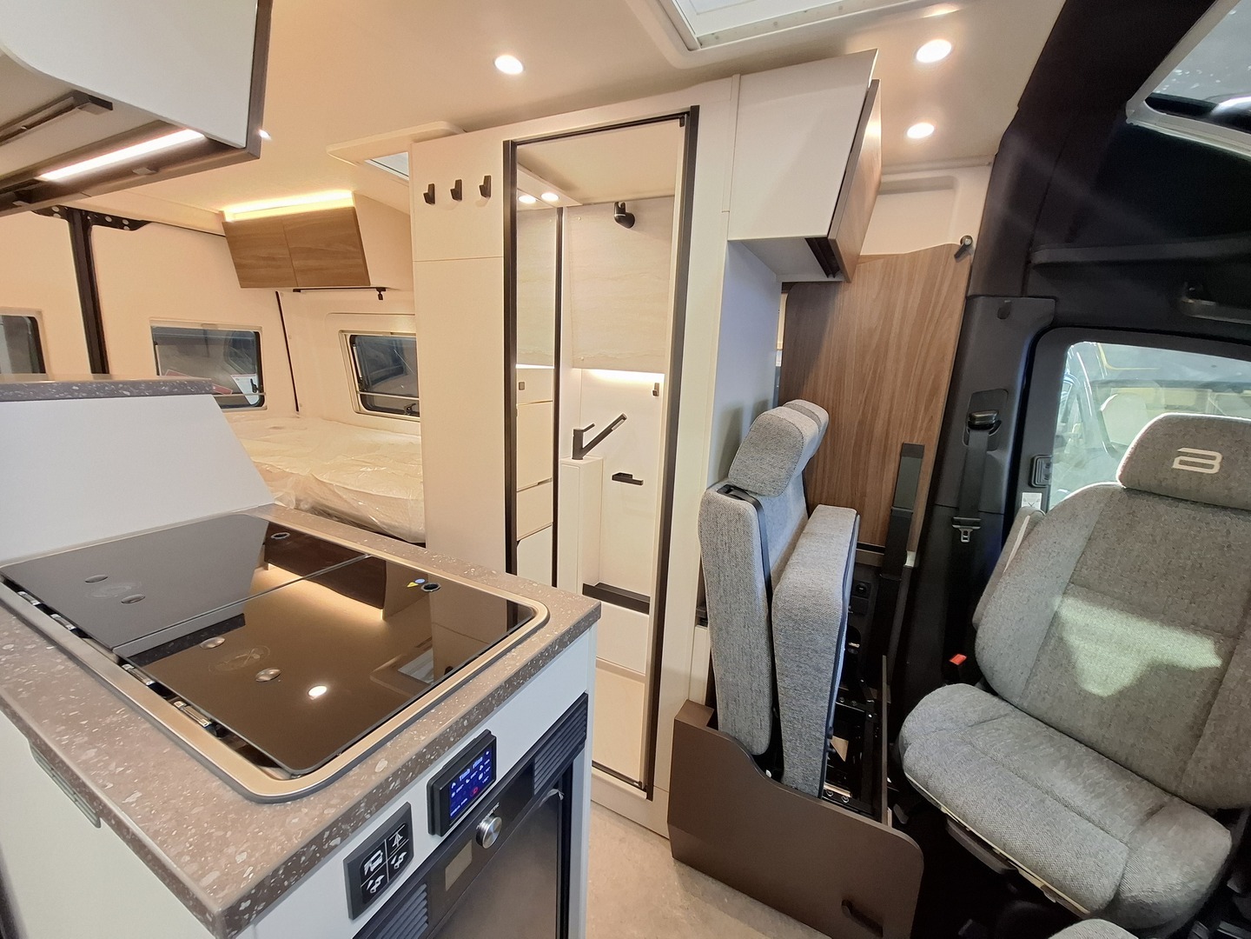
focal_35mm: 13
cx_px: 626
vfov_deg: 89.9
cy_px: 470
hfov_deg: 106.2
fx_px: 470
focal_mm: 1.74
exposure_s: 1/25
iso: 200
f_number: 2.2
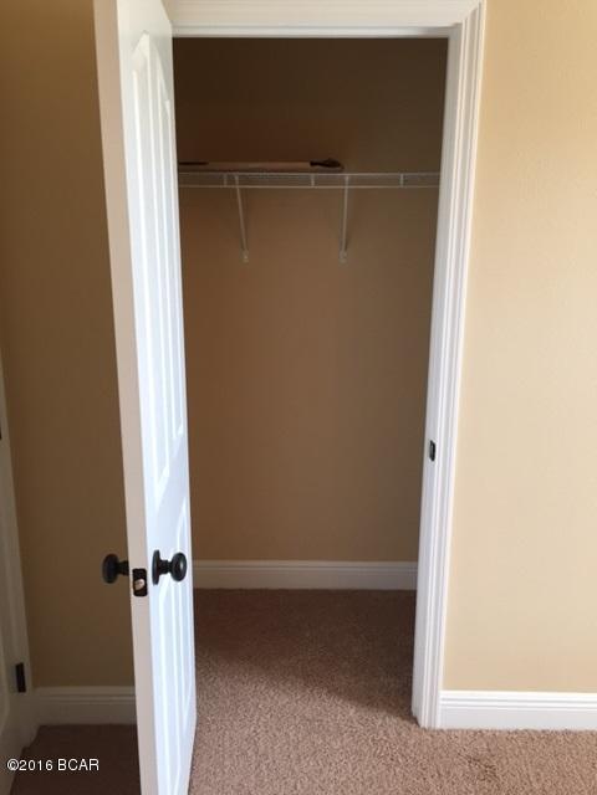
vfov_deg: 61.7
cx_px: 298
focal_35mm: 29
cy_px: 398
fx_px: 667
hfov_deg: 48.2
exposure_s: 1/30
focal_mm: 4.15
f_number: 2.2
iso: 32
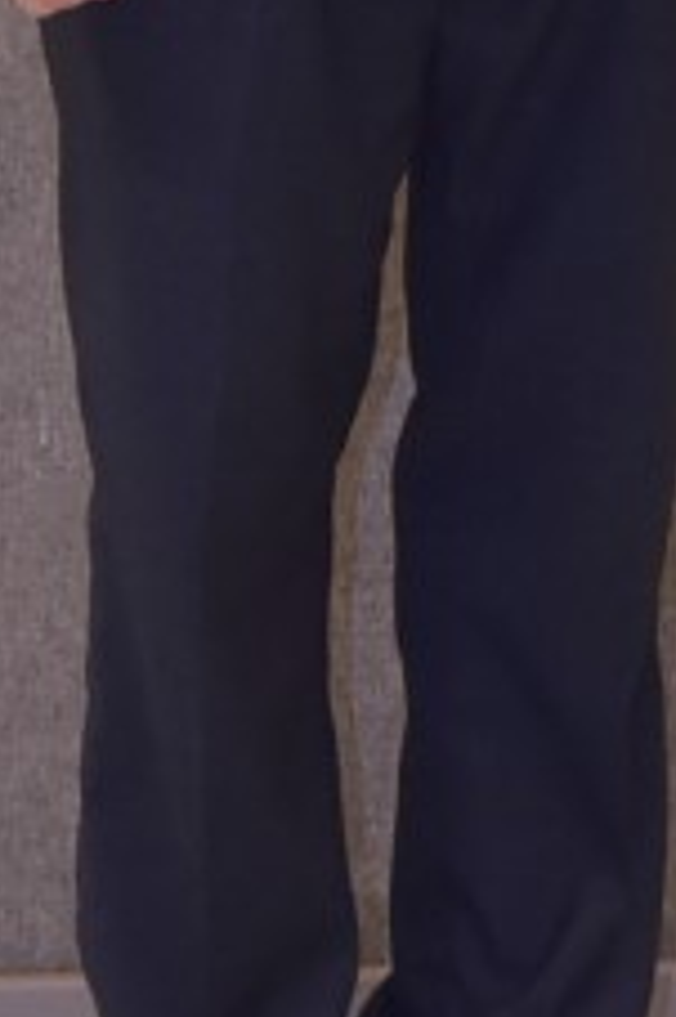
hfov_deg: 4.2
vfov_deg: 6.3
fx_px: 8857
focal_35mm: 314
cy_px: -1196
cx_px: 1952
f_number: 5.6
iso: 1600
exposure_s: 1/80
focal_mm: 44
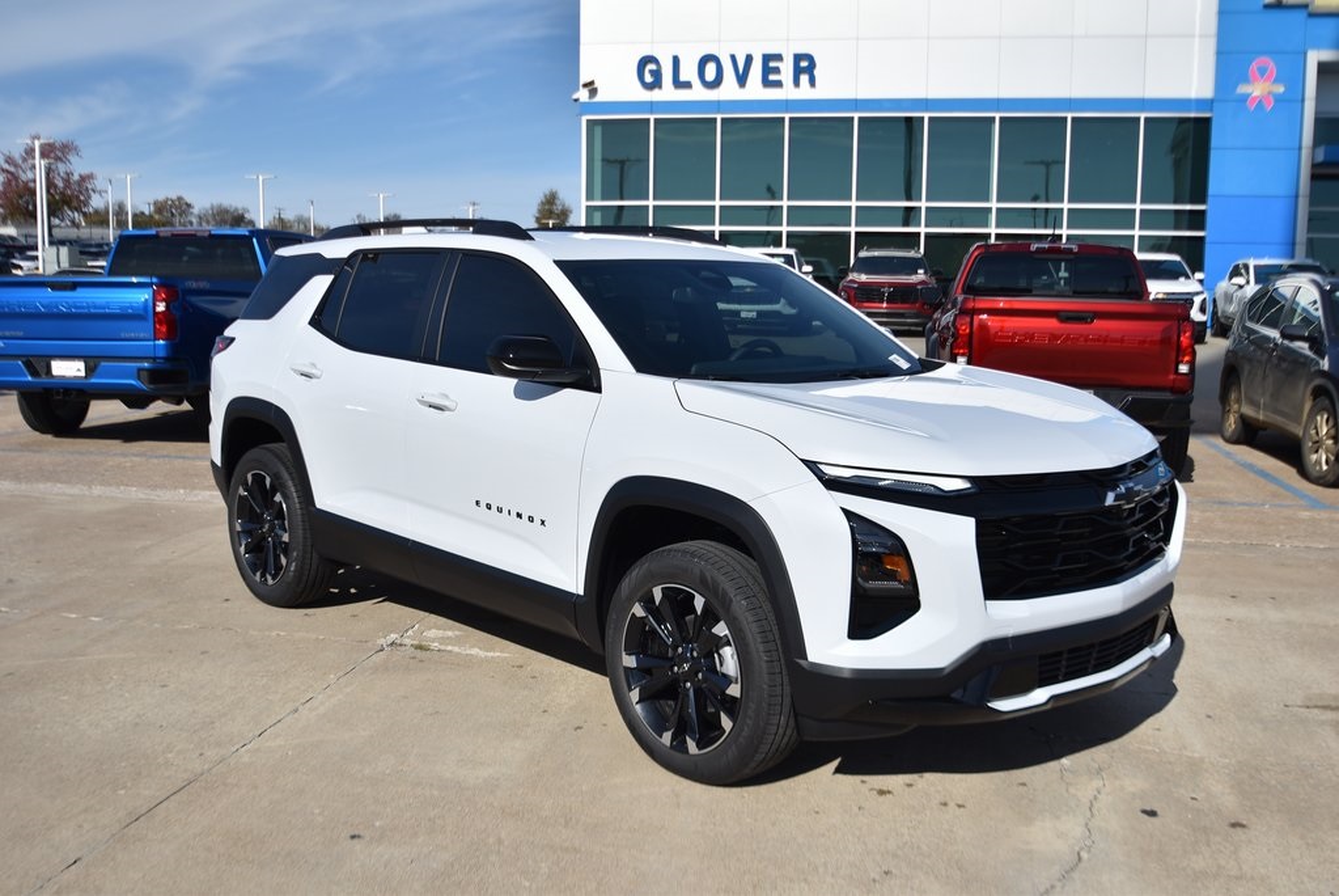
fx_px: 1340
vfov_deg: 36.9
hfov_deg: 53.1
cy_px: 448
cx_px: 670
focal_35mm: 36
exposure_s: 1/1250
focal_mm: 24
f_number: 4.5
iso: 100
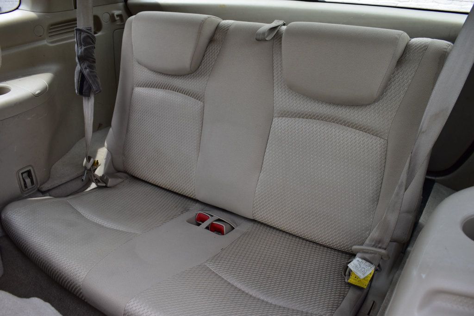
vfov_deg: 41.7
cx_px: 237
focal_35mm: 32
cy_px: 158
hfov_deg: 59.5
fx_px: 415
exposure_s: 1/60
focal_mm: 21
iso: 400
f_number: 8
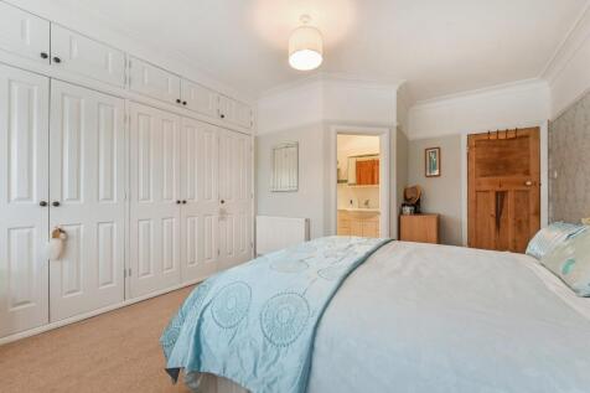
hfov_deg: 104.3
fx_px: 229
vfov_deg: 81.2
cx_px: 295
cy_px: 196
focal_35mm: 14
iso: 400
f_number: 8
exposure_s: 1/13
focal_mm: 14
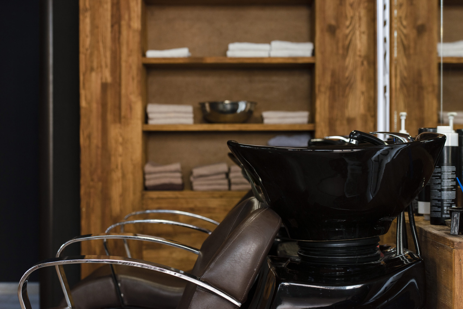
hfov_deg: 28.8
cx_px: 232
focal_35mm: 70
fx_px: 901
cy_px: 154
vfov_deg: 19.5
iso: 500
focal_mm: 70
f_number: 4.5
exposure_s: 1/125
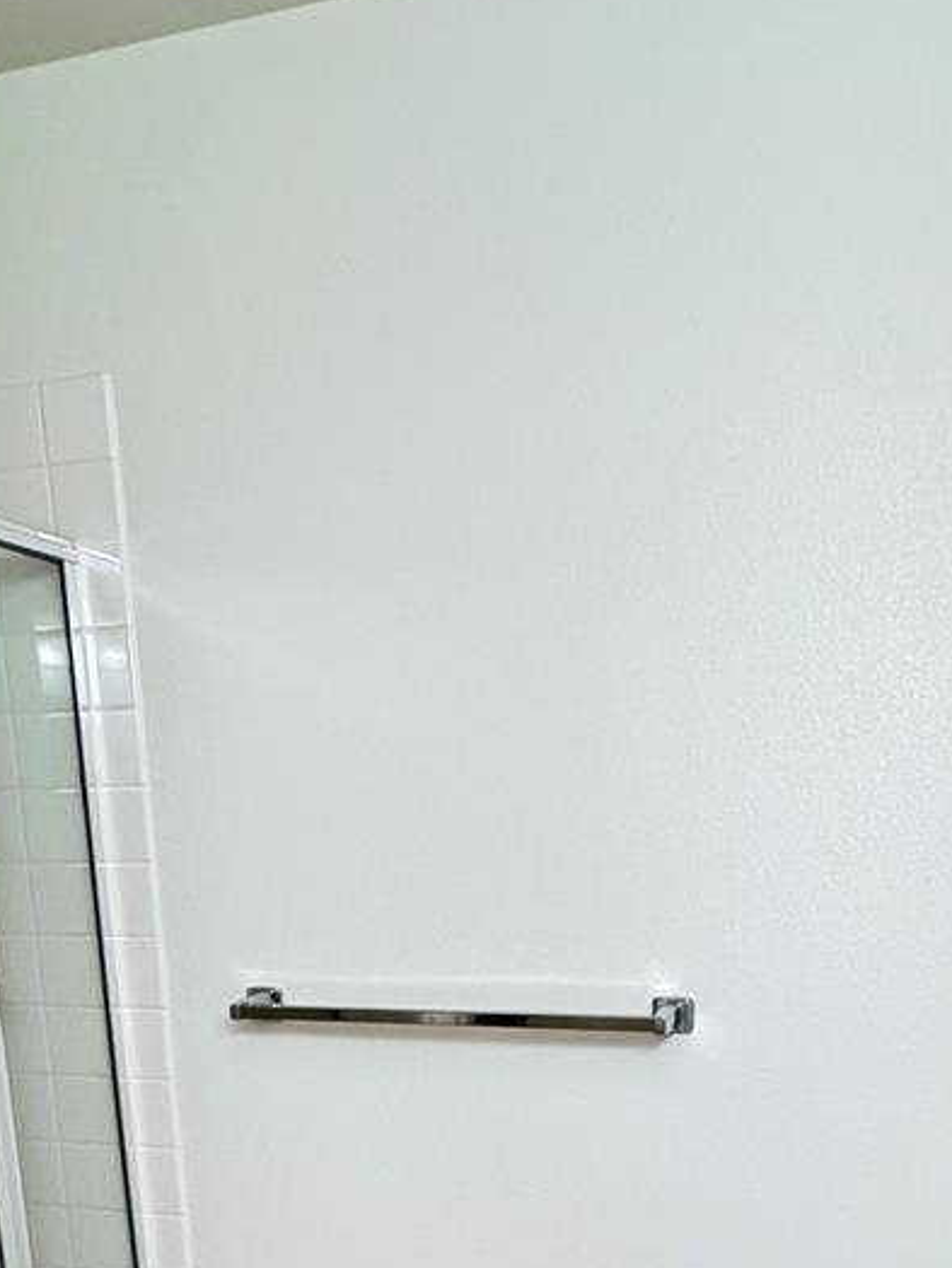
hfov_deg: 43.8
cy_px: 1065
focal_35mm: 32
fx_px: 1173
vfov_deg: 52.1
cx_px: 592
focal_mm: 2.22
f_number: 2.2
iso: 250
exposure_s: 1/120
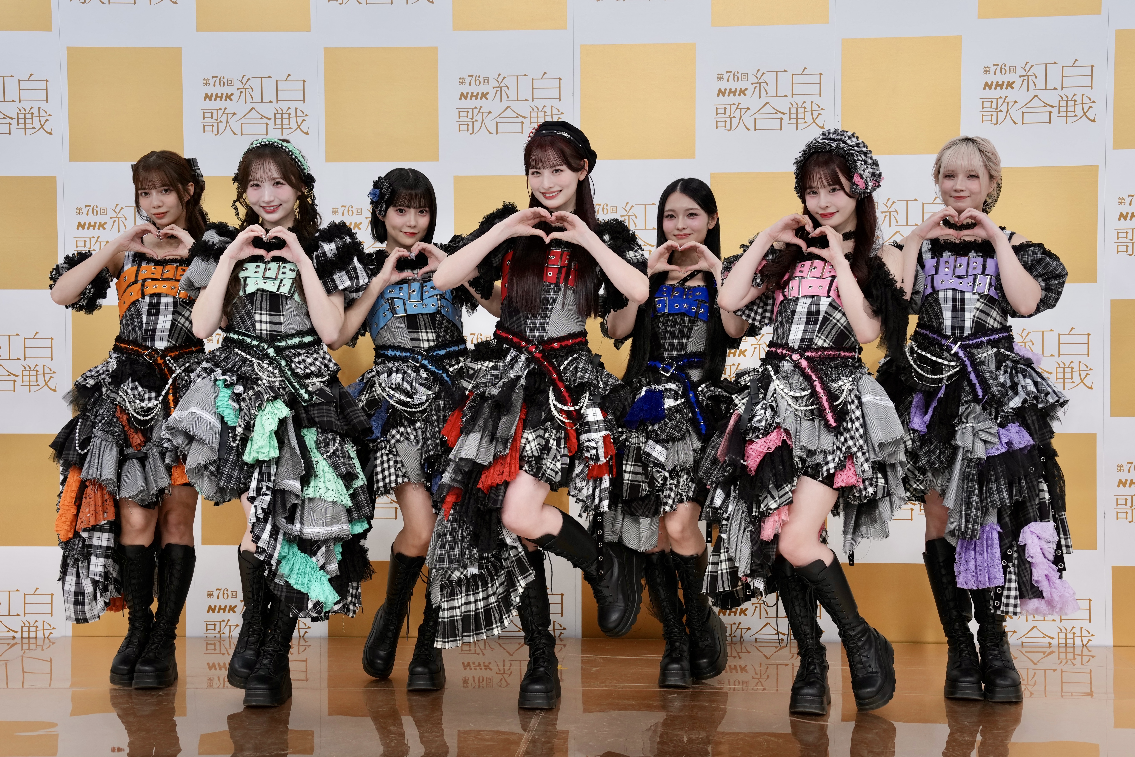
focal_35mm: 51
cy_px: 378
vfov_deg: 26.5
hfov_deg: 38.9
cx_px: 568
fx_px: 1608
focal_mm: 51
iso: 1000
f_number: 5.6
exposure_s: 1/200
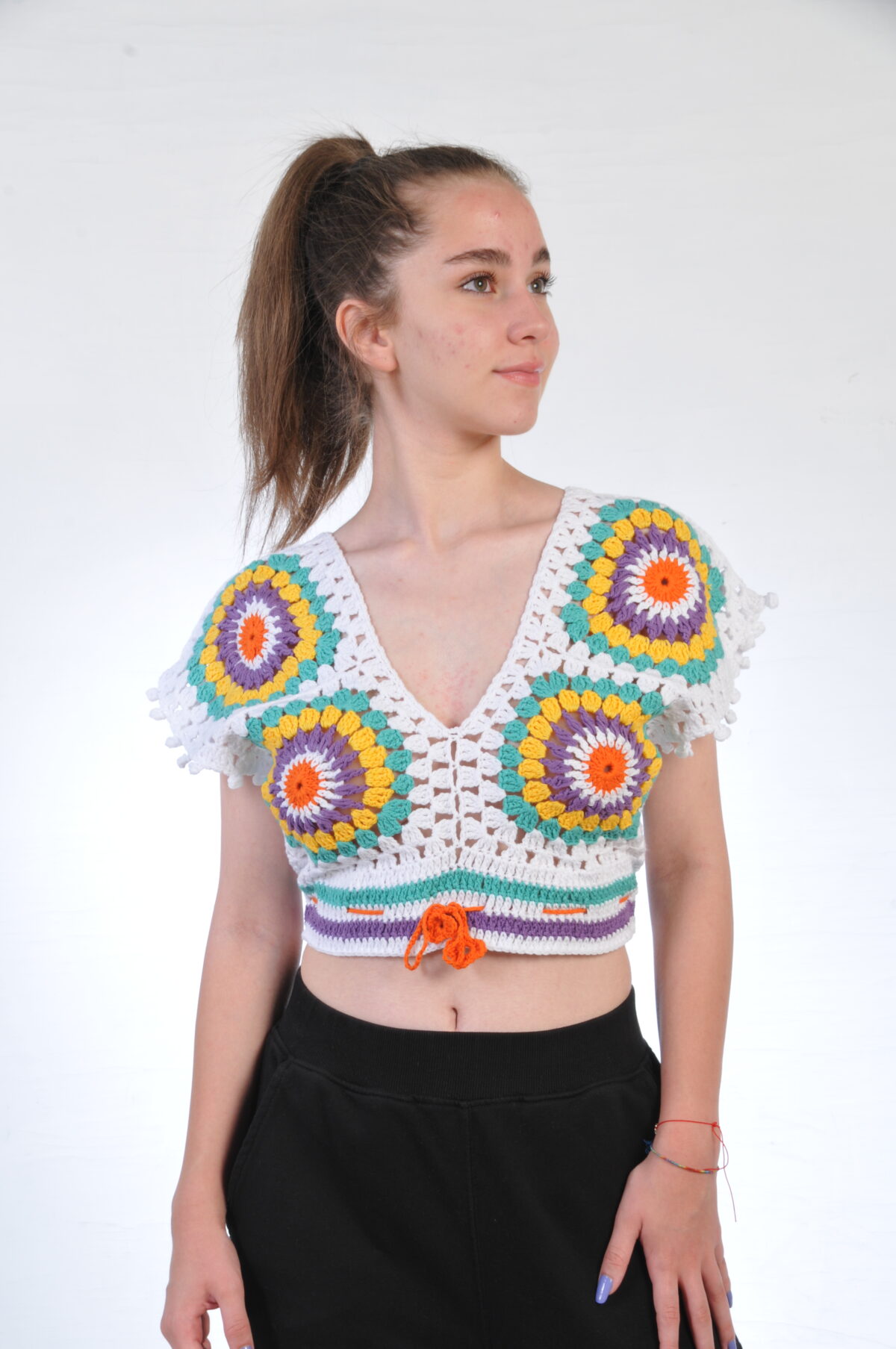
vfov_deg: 21.9
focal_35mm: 93
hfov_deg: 14.7
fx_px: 3481
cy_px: 674
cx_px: 448
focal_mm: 62
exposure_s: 1/125
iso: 200
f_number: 14
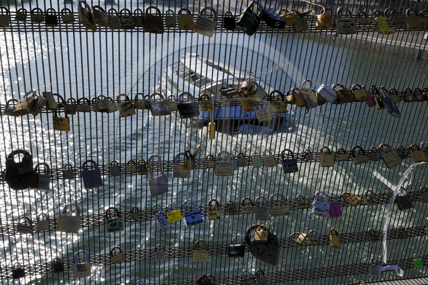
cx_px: 214
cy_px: 142
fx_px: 535
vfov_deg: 29.9
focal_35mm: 45
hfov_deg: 43.6
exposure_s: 1/160
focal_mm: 45
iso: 200
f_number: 14
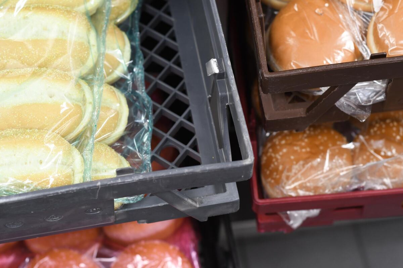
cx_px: 202
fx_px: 840
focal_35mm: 75
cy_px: 134
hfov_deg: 27.0
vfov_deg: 18.2
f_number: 3.2
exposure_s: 1/30
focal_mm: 50
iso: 400
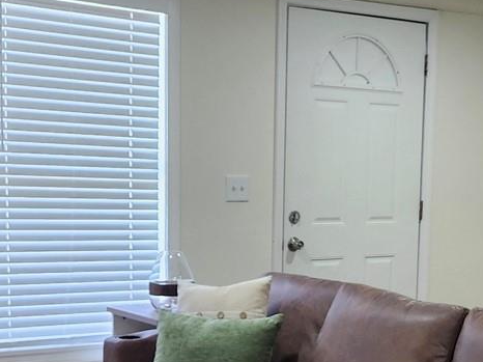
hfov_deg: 24.1
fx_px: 1102
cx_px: 430
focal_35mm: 79
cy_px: 277
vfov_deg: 18.5
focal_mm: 5.54
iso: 250
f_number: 1.8
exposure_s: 1/120
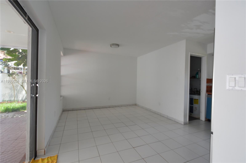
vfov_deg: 77.2
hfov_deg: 100.5
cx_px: 123
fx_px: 102
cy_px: 82
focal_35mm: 15
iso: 320
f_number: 5.6
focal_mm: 10
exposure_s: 1/125
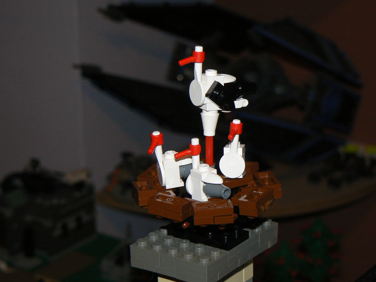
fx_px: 967
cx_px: 188
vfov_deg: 16.6
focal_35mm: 89
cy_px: 141
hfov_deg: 22.0
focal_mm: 12.2
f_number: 3.2
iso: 100
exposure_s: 1/25
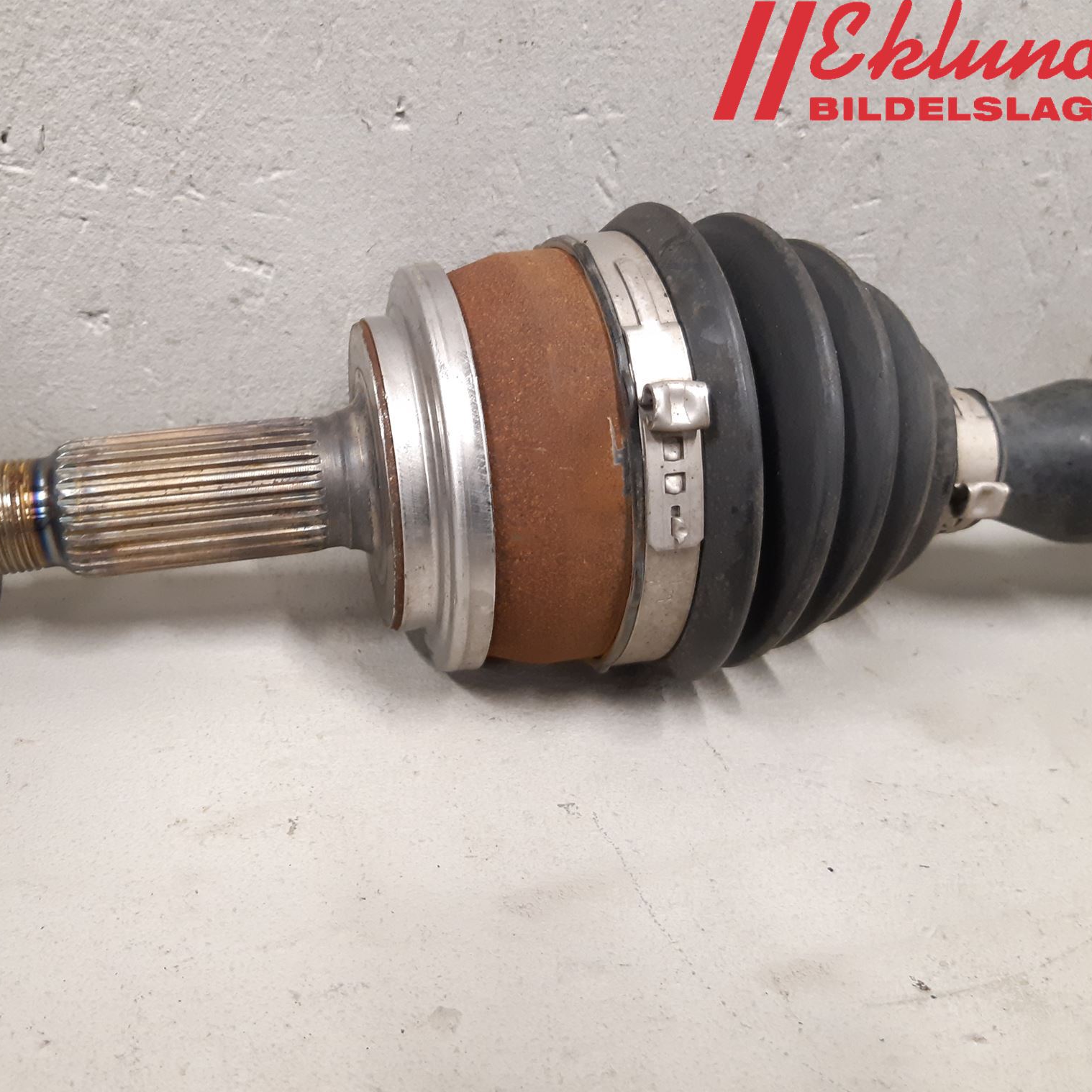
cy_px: 551
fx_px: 1106
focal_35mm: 31
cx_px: 418
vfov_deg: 52.5
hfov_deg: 52.0
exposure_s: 1/33
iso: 200
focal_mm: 3.93
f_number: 1.7
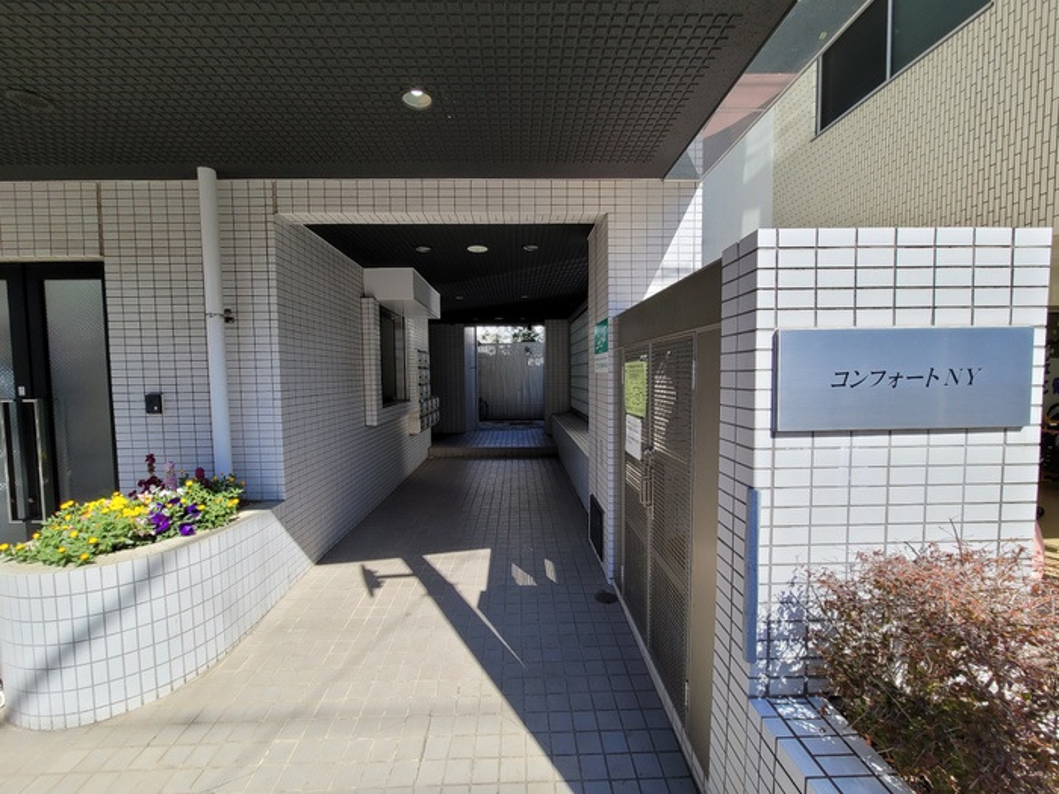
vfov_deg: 89.9
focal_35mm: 13
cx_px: 530
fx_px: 398
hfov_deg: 106.2
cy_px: 397
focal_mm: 2.2
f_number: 2.2
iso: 64
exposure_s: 1/870
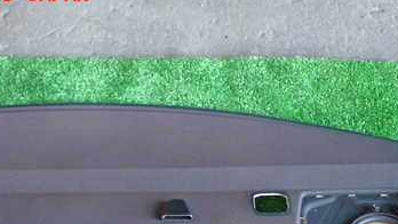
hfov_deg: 27.5
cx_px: 224
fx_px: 813
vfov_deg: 15.4
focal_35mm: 77
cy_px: 237
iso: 500
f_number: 2.8
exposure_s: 1/40
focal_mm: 7.31
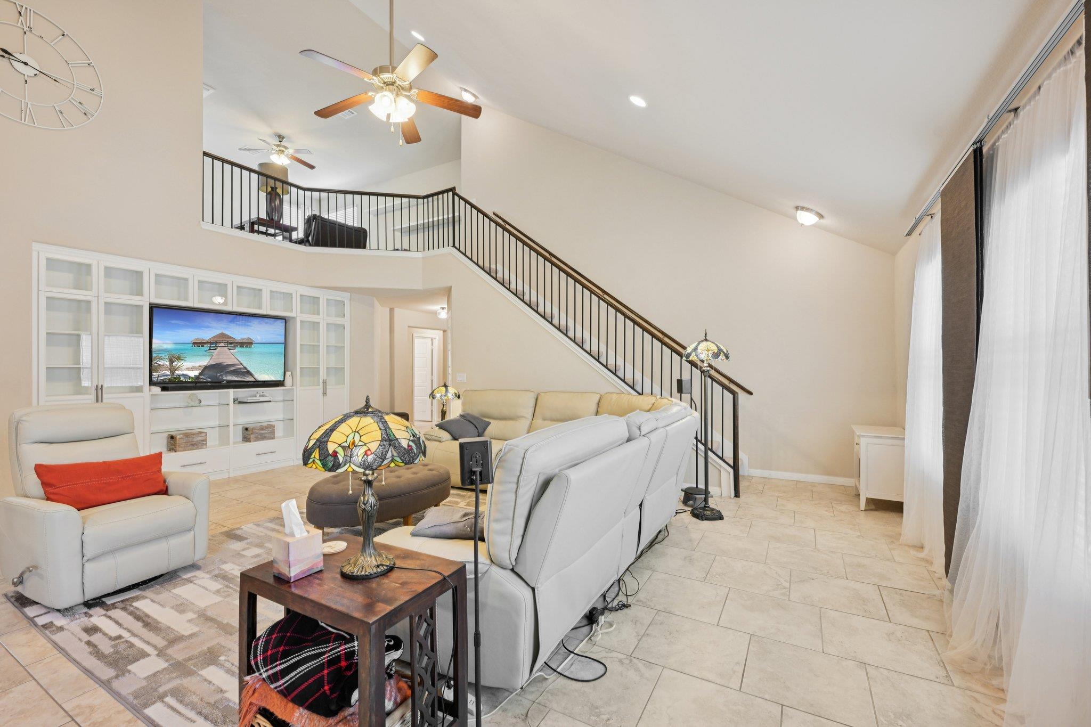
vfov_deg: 75.5
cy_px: 364
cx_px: 546
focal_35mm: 16
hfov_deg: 98.5
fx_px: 470
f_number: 6.7
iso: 400
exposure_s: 1/10
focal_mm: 15.5
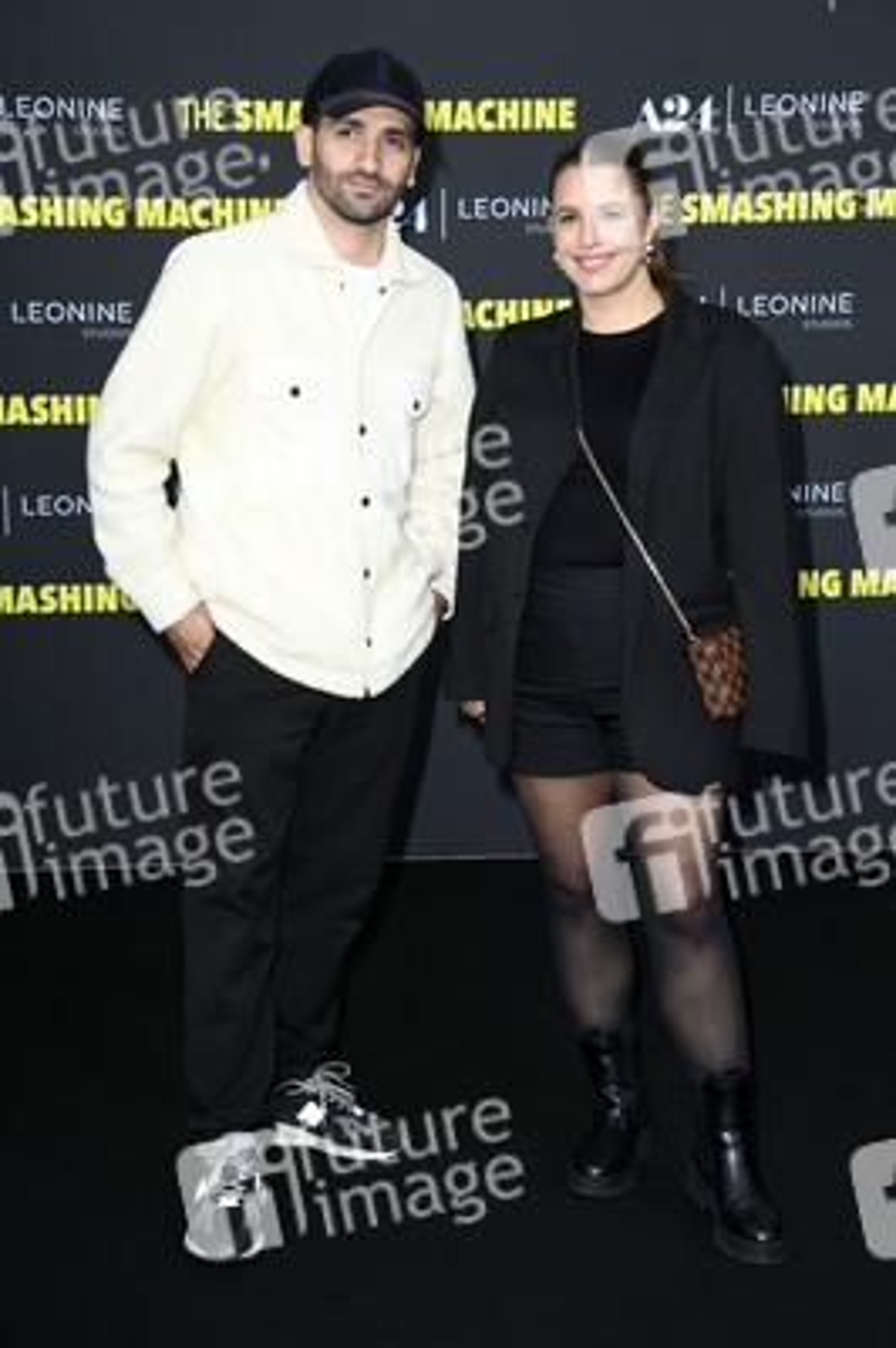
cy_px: 674
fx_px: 2319
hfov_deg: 21.9
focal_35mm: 62
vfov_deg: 32.4
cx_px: 448
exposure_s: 1/250
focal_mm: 62
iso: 800
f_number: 5.6
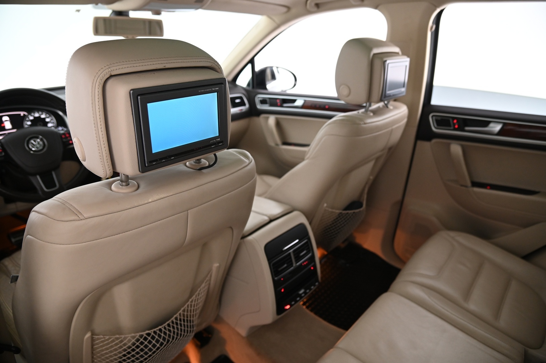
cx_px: 273
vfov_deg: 53.1
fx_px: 364
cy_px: 182
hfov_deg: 73.8
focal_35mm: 24
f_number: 4
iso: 2000
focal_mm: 24
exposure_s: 1/20
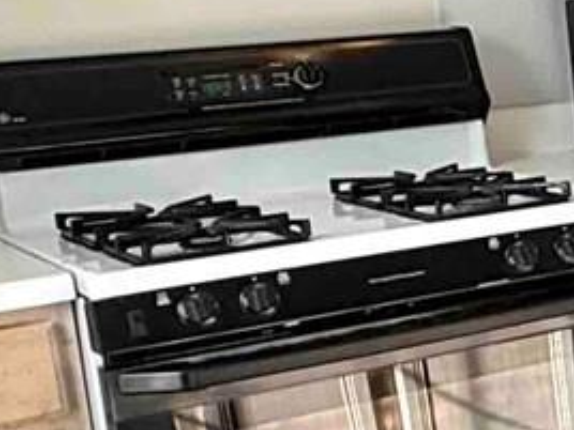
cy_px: 175
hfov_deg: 13.5
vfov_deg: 13.8
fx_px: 1774
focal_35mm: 107
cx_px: 1371
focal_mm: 2.22
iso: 100
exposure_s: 1/120
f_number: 2.2
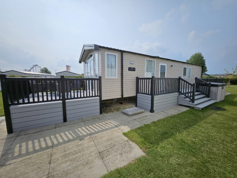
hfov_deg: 106.2
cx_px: 118
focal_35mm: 13
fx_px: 89
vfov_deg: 89.9
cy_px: 89
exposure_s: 1/2679
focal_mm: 1.74
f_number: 2.2
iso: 32
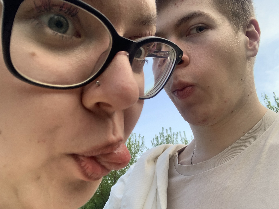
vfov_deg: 44.2
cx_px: 140
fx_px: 258
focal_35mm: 32
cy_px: 104
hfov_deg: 56.8
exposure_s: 1/116
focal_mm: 2.87
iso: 64
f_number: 2.2
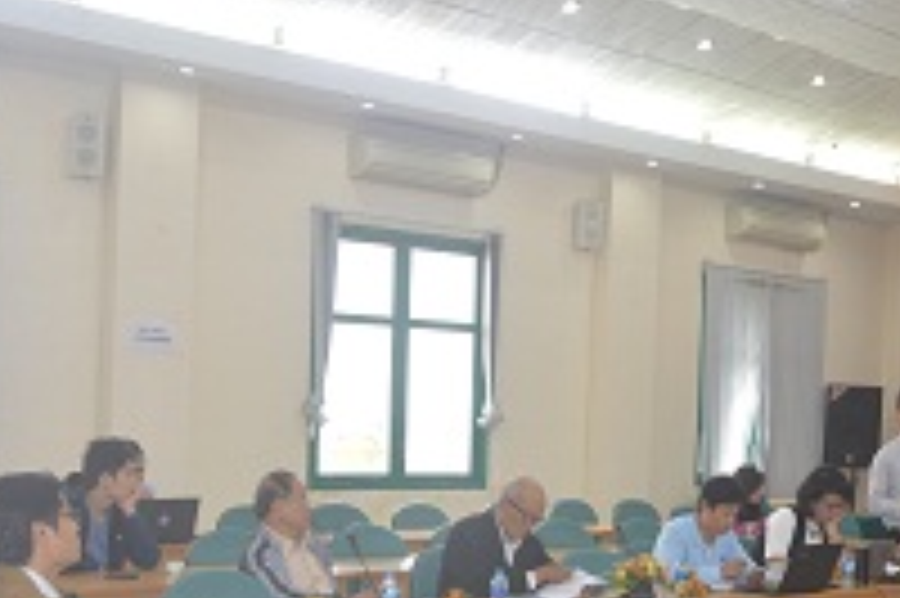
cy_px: 501
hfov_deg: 36.2
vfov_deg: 24.5
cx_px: 662
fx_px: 1349
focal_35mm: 54
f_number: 4
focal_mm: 18
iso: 400
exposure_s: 1/60
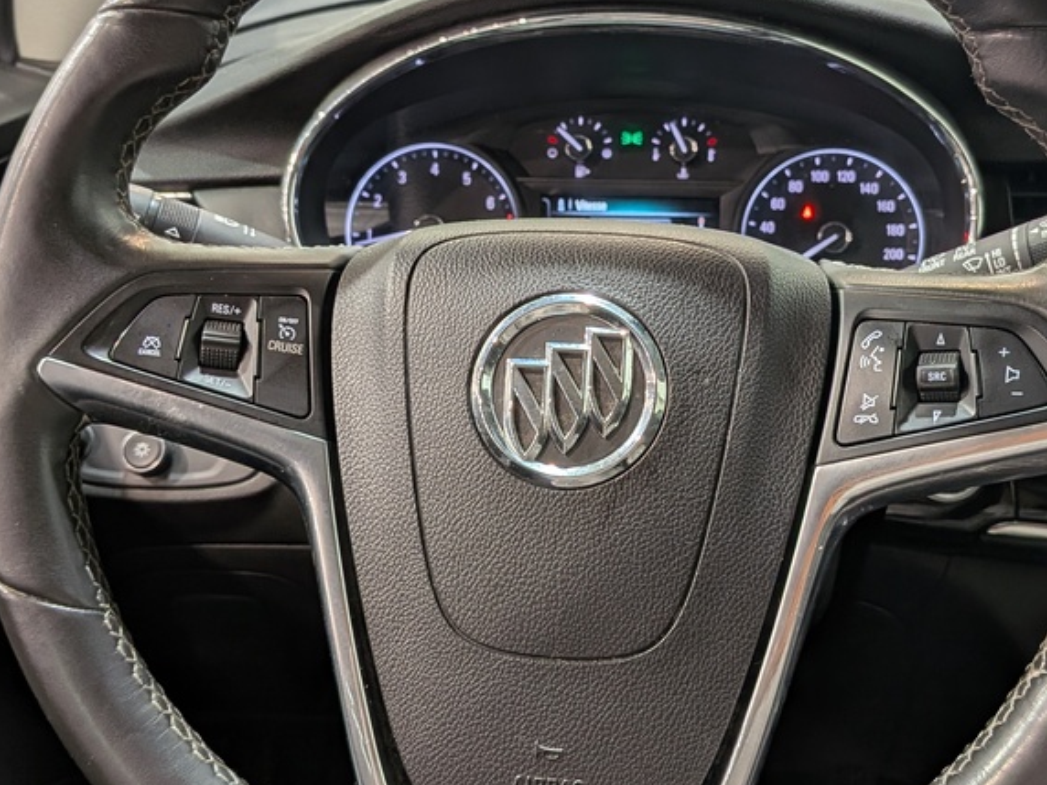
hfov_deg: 43.8
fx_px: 1301
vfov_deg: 33.6
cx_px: 580
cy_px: 370
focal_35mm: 43
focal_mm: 4.53
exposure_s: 1/25
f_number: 1.7
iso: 45
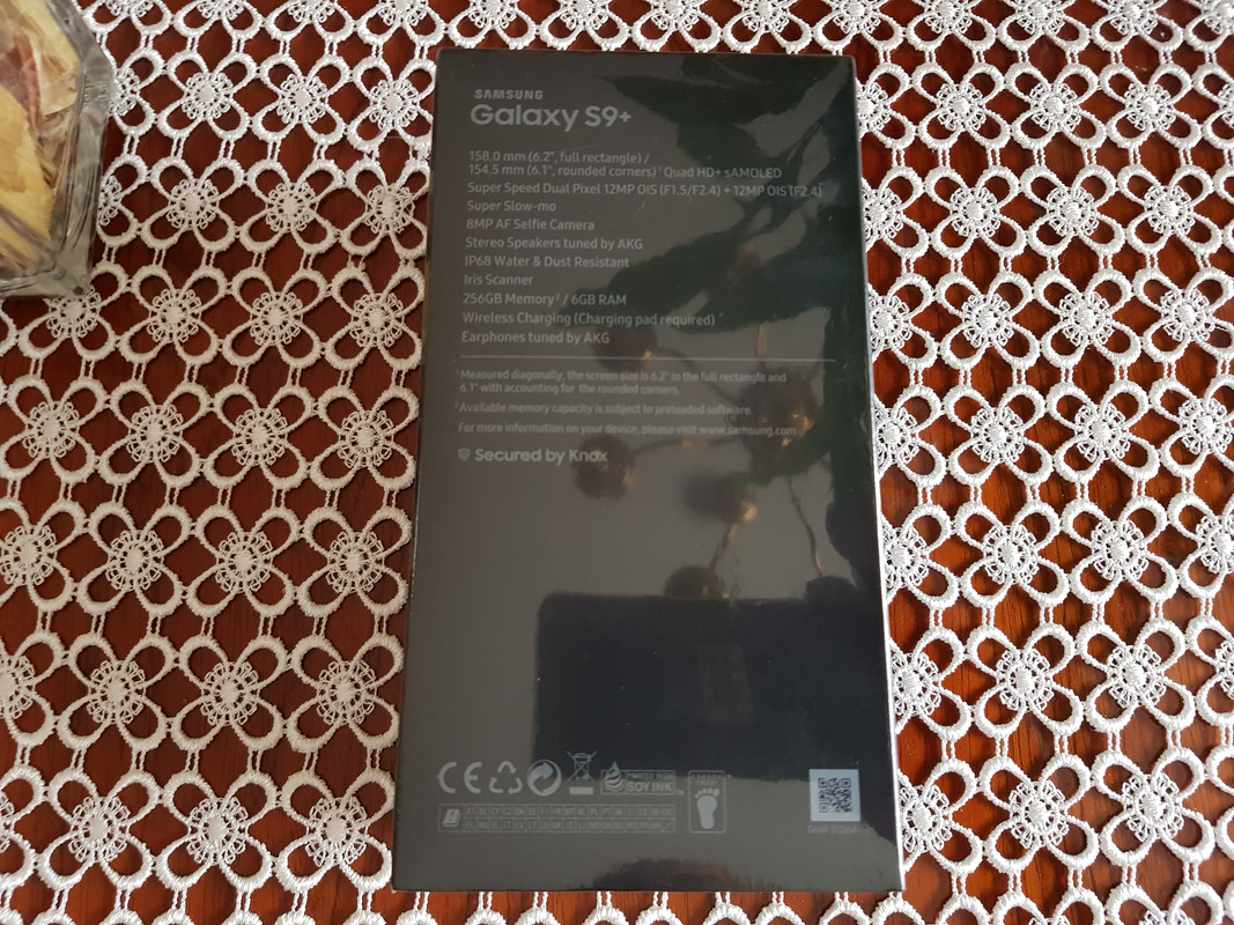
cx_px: 617
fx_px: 927
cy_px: 462
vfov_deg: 53.1
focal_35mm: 26
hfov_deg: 67.3
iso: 200
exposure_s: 1/19
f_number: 1.7
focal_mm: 4.2
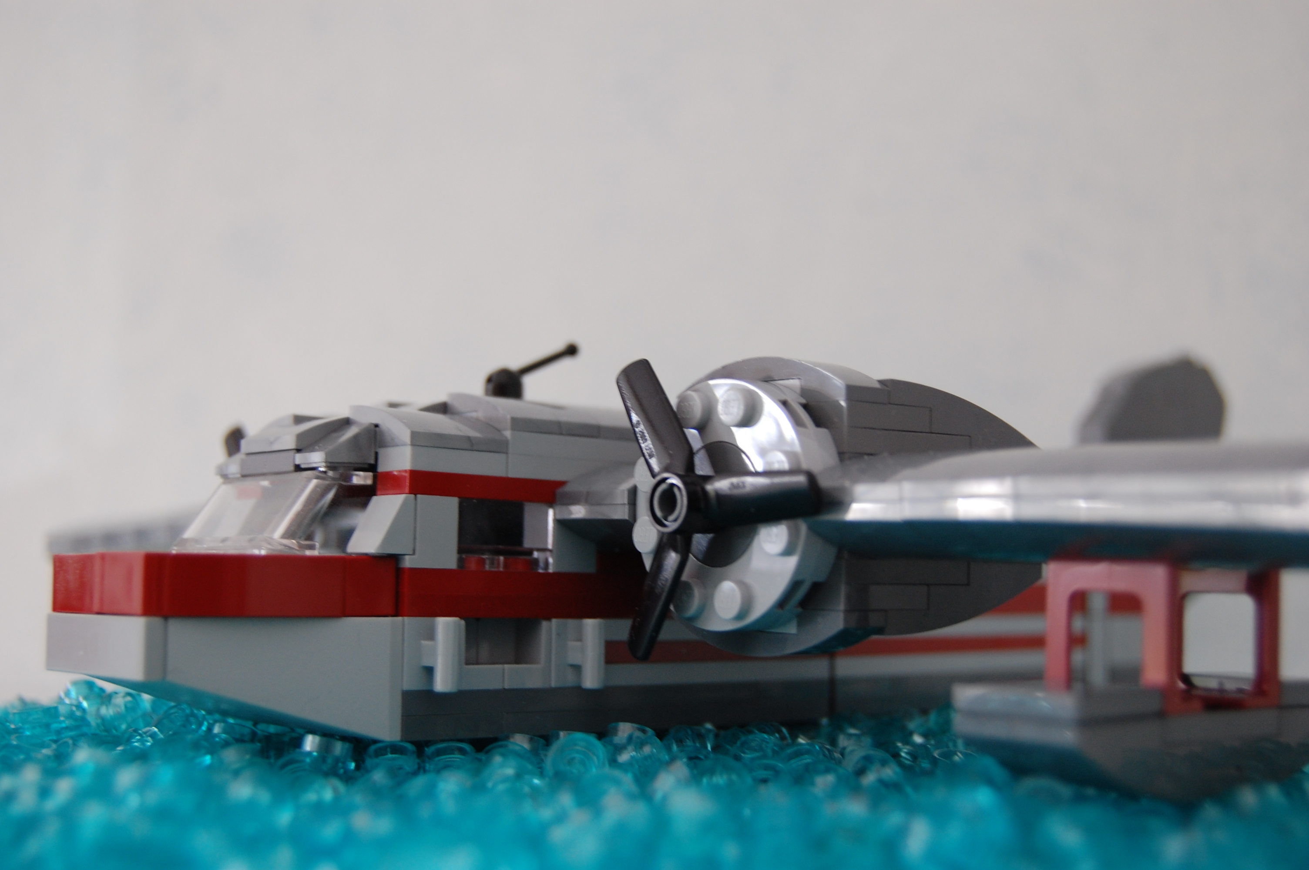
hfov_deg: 41.1
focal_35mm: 48
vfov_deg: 28.0
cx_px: 654
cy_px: 435
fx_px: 1744
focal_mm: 32
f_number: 4.5
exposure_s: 1/30
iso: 450
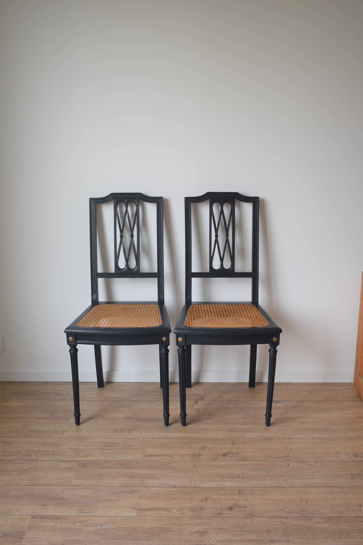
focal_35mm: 40
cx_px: 182
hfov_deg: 33.0
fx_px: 613
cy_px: 272
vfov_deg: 47.9
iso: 100
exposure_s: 1/40
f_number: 4
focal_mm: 27
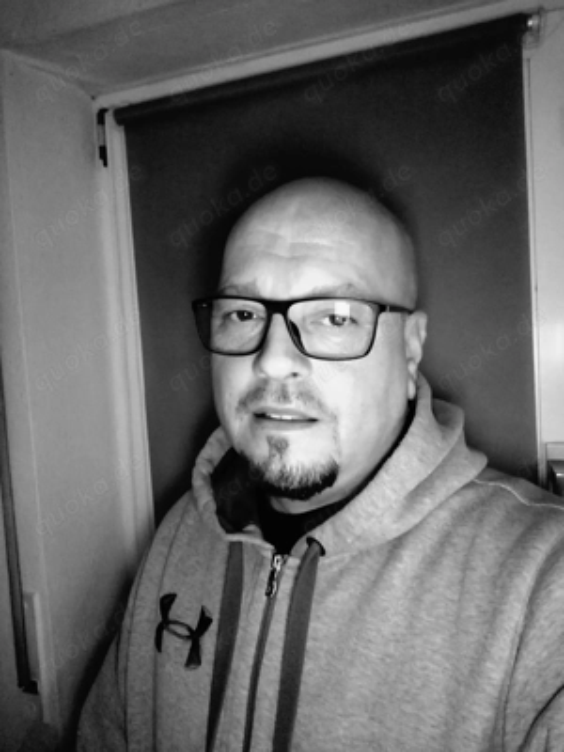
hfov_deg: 66.0
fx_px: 434
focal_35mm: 20
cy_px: 376
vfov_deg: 81.7
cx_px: 282
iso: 2000
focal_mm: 3.52
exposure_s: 1/17
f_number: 2
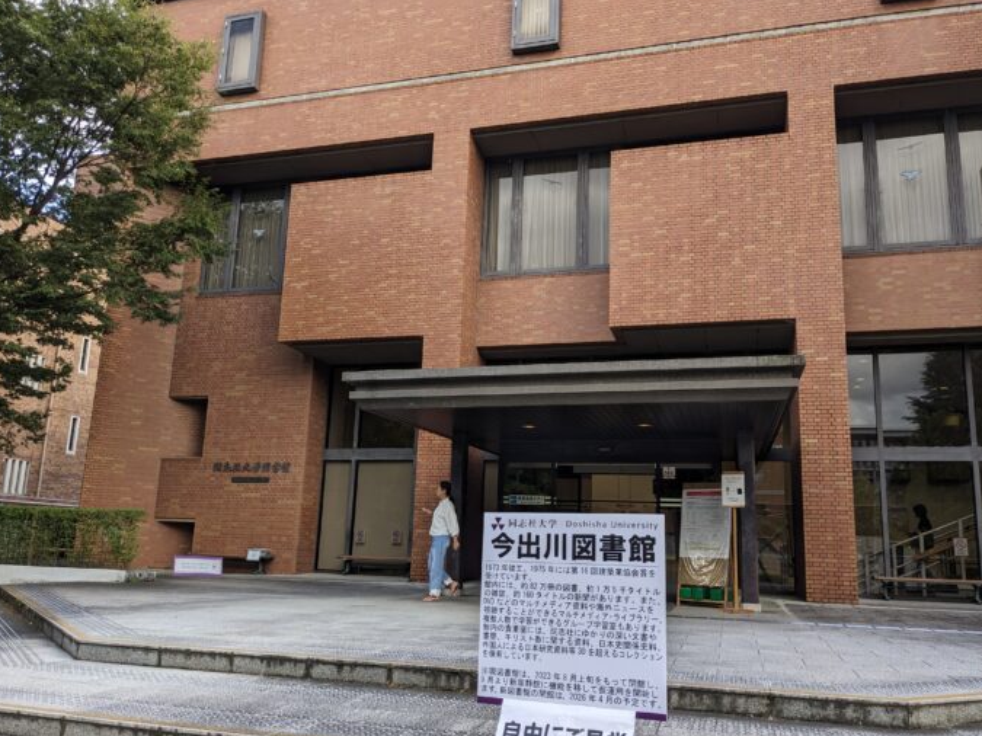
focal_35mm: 28
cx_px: 477
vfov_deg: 49.7
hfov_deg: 63.4
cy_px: 377
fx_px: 794
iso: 43
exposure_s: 1/383
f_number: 1.73
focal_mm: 4.38
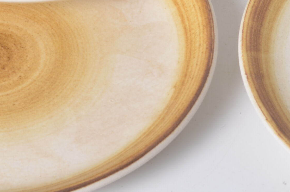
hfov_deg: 8.3
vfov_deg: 5.5
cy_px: -70
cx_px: 238
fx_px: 2002
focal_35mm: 249
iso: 100
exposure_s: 1/125
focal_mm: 50
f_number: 11
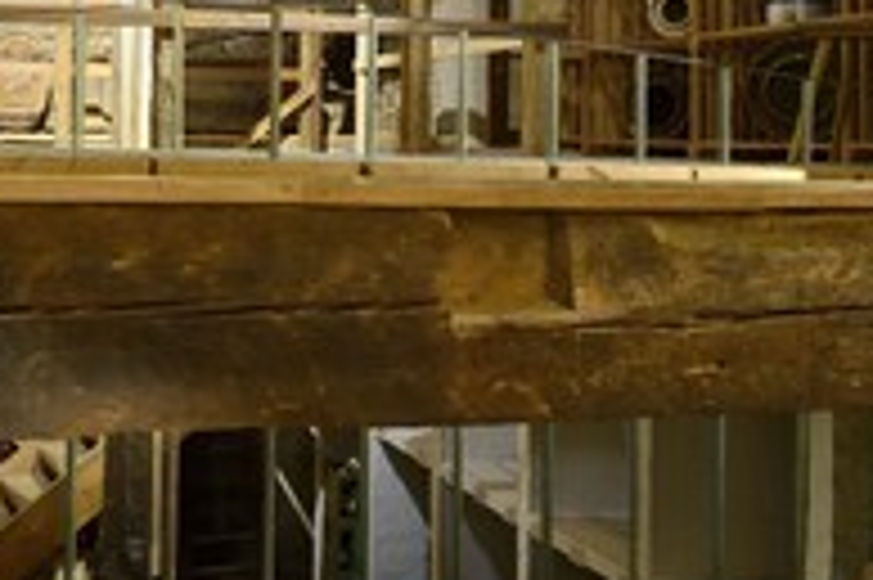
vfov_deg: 25.5
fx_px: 1260
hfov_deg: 37.1
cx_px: 194
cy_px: 117
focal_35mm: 52
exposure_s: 1/2.5
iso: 1600
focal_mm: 24
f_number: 6.3
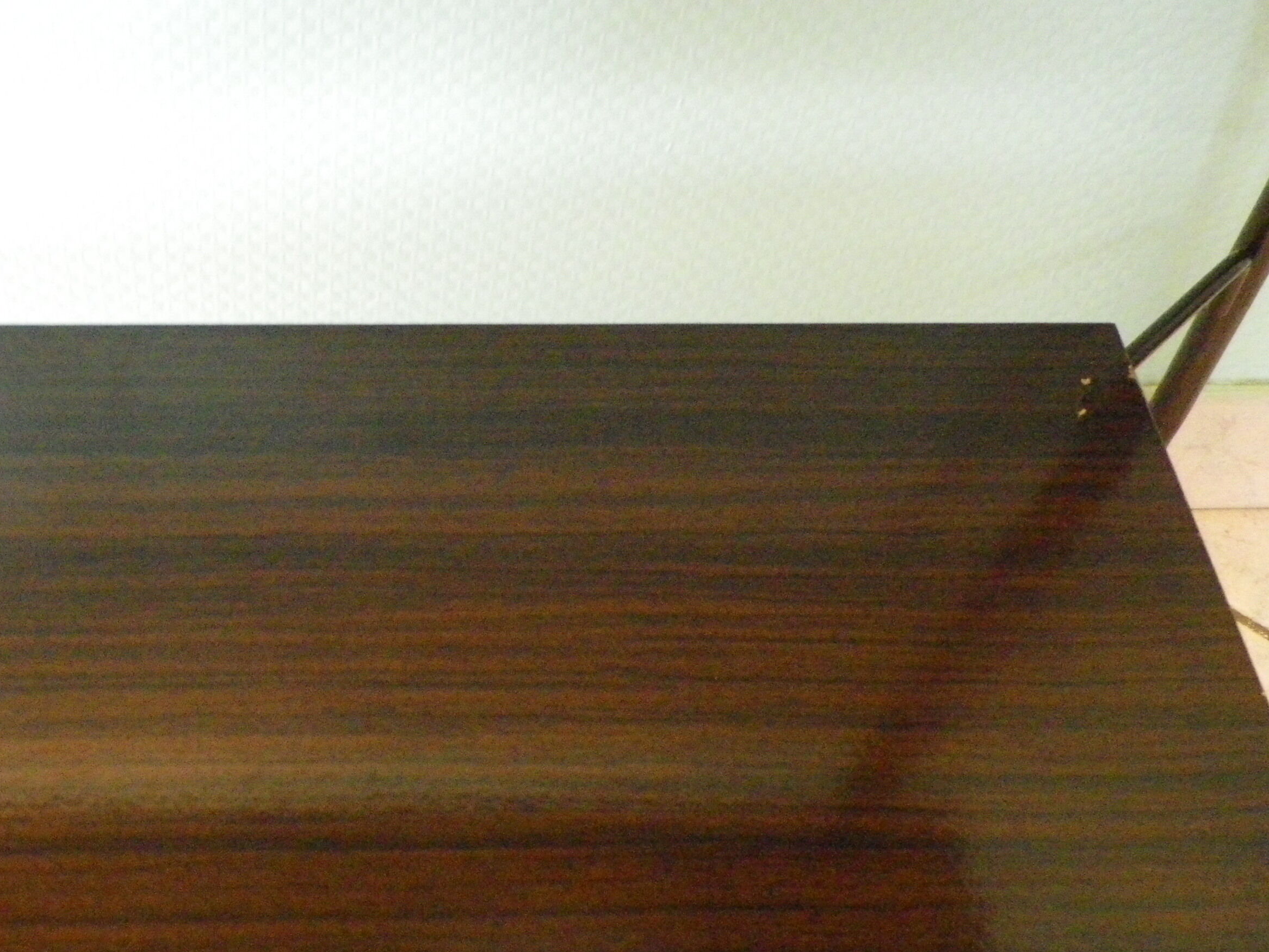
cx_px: 309
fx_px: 1760
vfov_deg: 30.1
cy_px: 633
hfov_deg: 38.6
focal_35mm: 48
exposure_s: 1/13
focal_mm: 4.9
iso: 800
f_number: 2.6
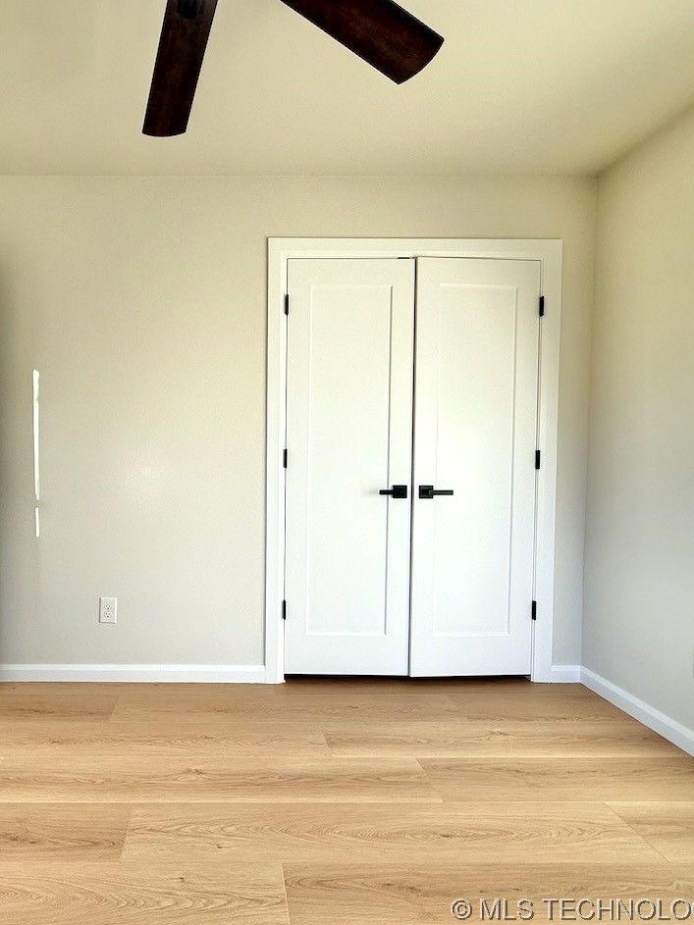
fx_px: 508
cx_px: 228
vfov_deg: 84.7
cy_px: 465
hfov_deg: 66.7
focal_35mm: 19
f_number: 2.2
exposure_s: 1/128
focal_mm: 2.22
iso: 64
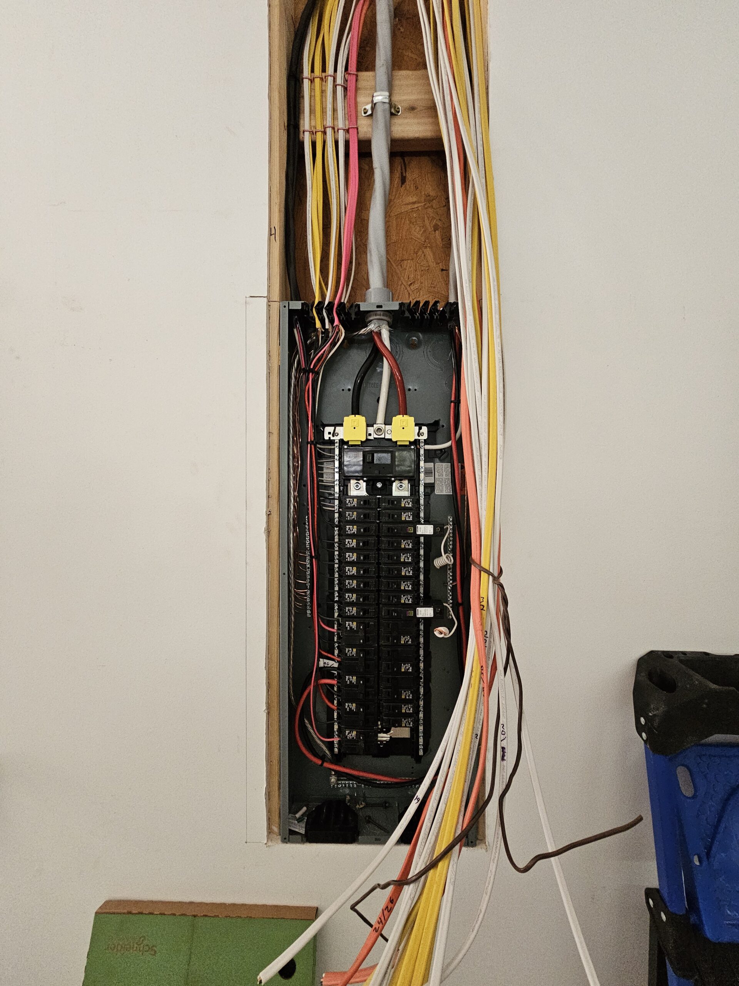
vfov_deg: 106.2
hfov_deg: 89.9
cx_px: 370
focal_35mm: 13
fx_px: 370
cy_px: 493
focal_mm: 2.2
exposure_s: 1/100
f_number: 2.2
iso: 500
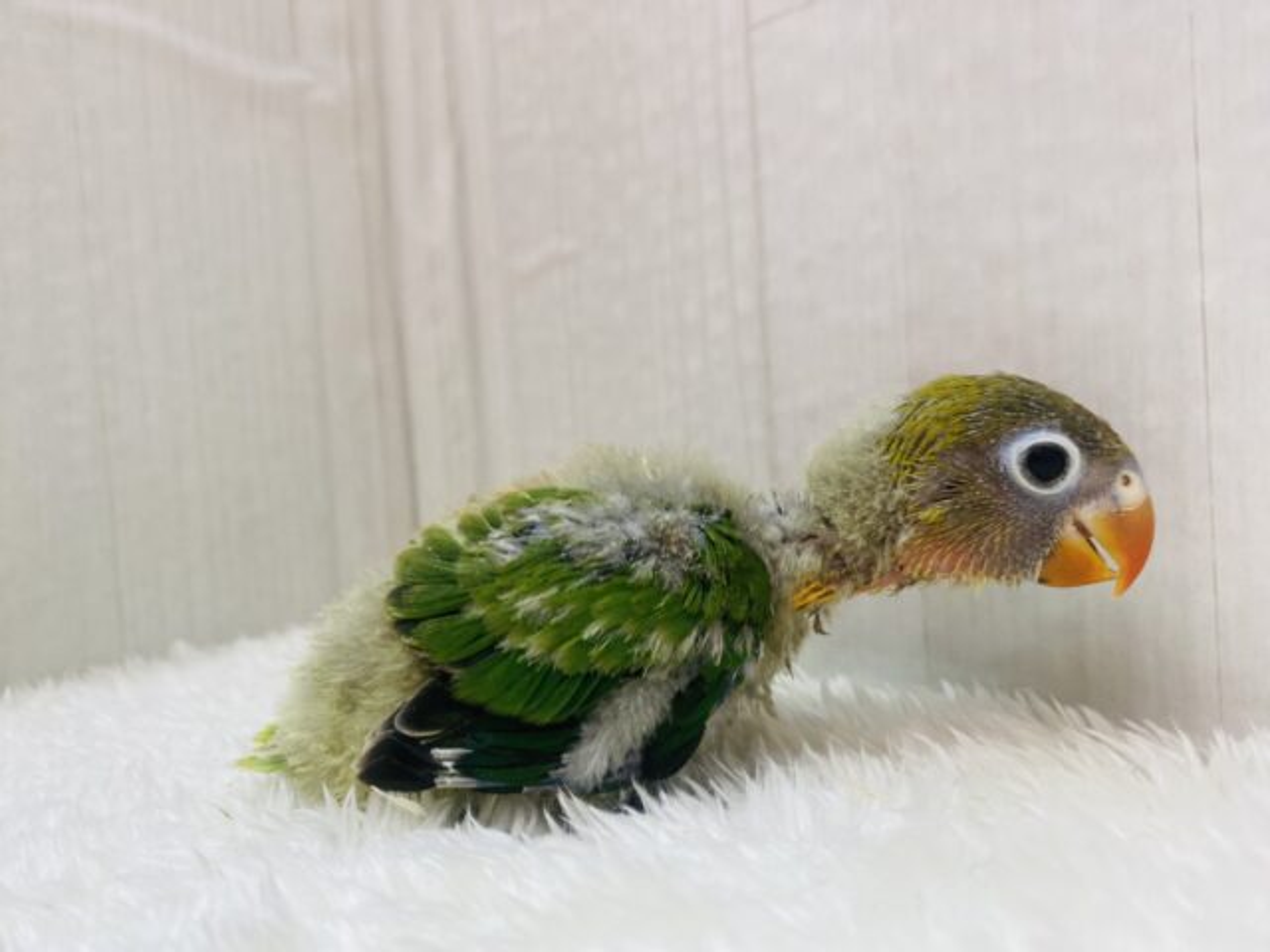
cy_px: 476
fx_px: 917
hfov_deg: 69.4
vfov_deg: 54.9
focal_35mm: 25
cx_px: 635
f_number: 1.8
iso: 64
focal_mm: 4.25
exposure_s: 1/100
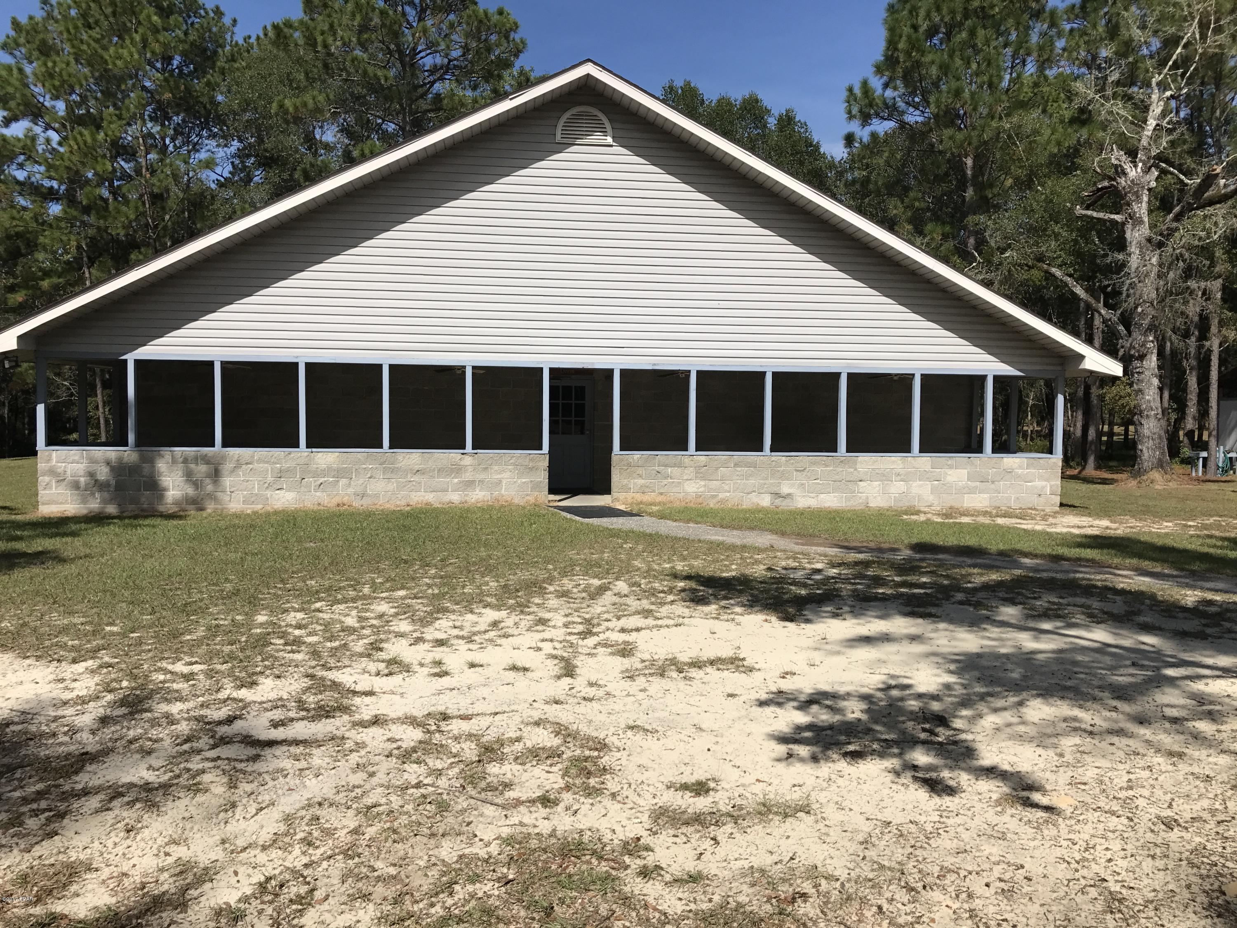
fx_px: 1001
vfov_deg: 49.7
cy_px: 464
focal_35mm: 28
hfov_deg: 63.4
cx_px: 618
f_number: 1.8
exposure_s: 1/4000
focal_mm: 3.99
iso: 20
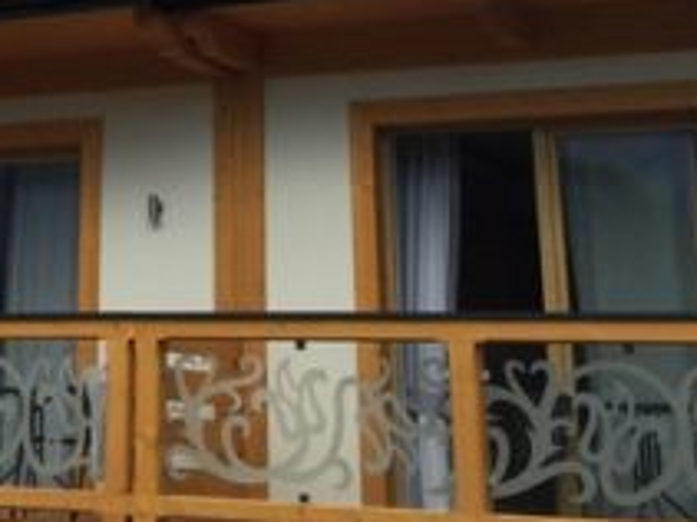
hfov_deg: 21.6
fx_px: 1771
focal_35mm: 88
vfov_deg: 15.6
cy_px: -238
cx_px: 26
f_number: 2.2
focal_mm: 4.15
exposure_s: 1/1647
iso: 32
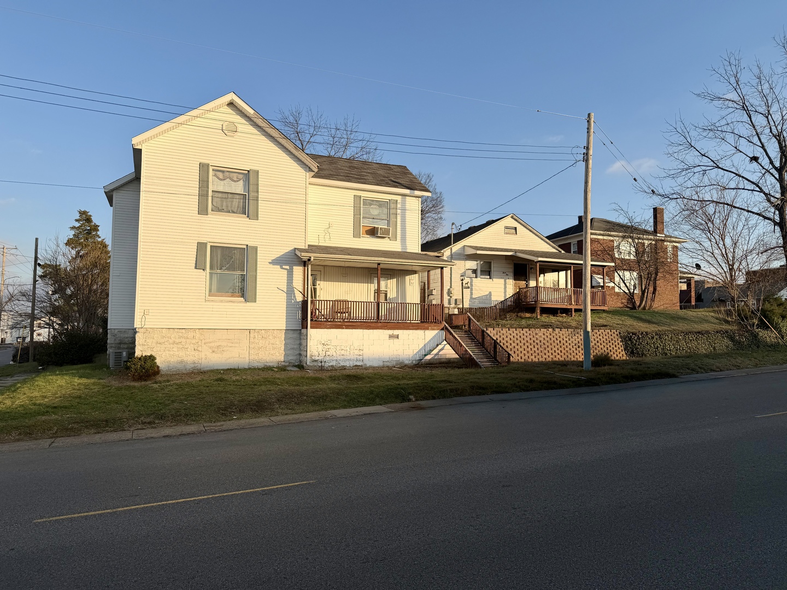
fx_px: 546
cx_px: 394
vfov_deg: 56.8
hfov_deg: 71.6
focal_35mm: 24
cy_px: 295
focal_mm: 6.76
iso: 80
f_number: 1.8
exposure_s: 1/3600
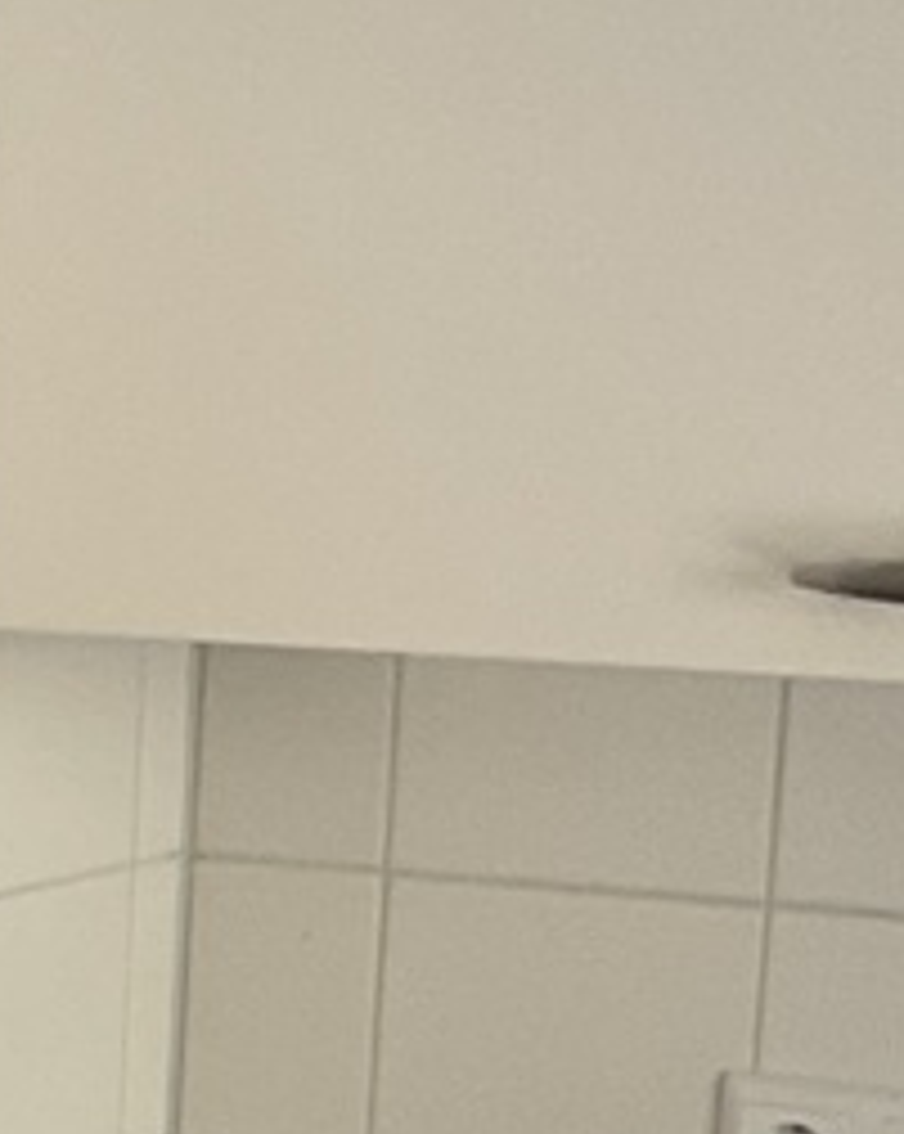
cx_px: -1318
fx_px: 6031
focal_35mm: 180
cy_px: 1760
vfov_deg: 10.3
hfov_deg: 7.9
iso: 40
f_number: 1.8
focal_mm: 3
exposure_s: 1/50
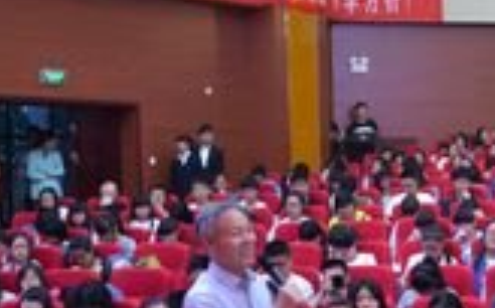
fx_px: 1132
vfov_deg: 15.5
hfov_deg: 23.7
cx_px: 480
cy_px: 189
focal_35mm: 84
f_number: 3.5
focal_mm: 18
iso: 640
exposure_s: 1/15
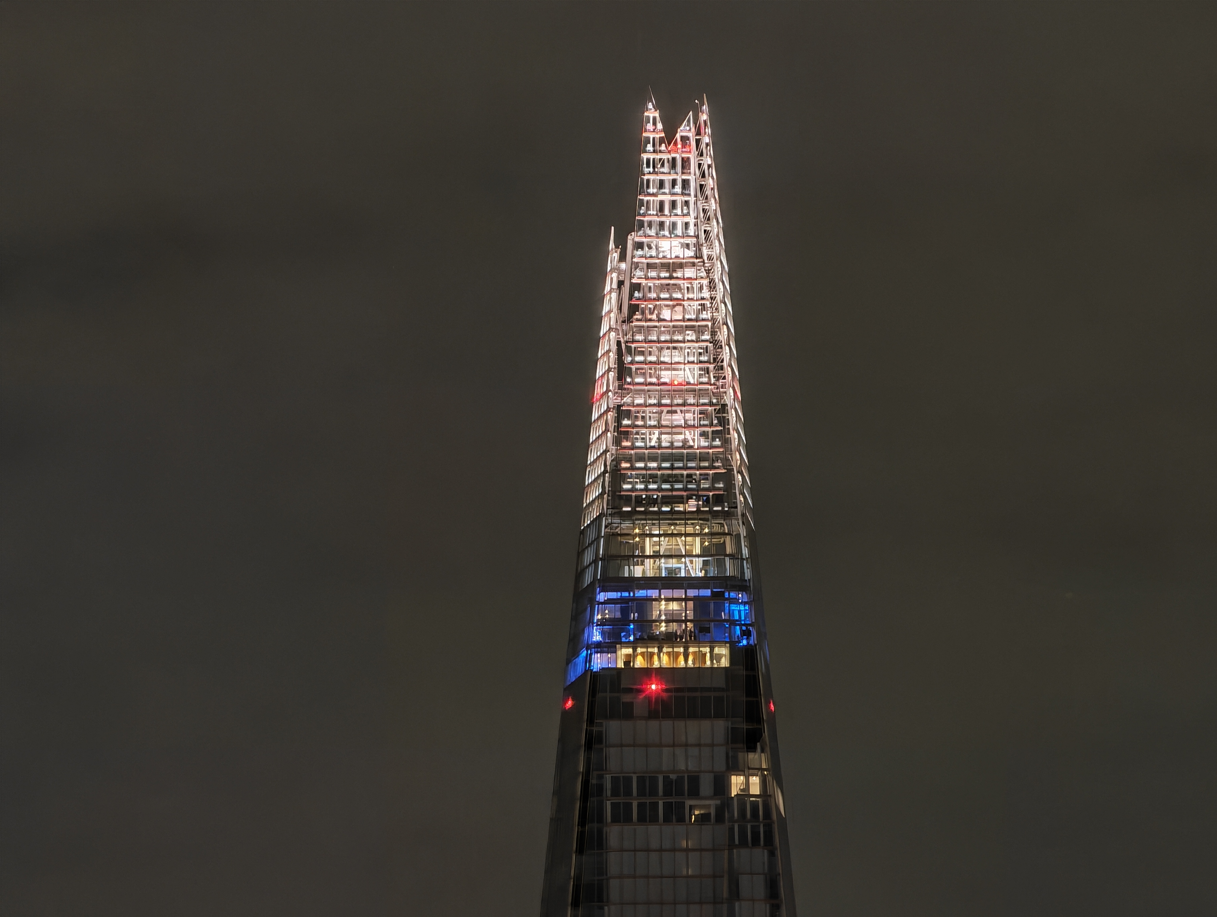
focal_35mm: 230
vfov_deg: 6.5
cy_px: 458
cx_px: 608
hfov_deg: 8.6
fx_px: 8098
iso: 5000
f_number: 2.6
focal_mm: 22.48
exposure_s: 1/7
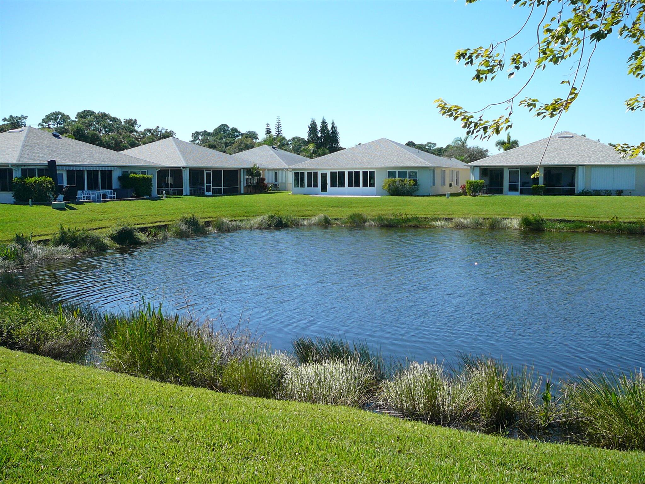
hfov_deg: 52.6
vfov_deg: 40.7
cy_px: 242
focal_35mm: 35
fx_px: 652
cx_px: 322
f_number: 2.8
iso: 80
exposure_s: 1/1000
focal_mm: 5.2
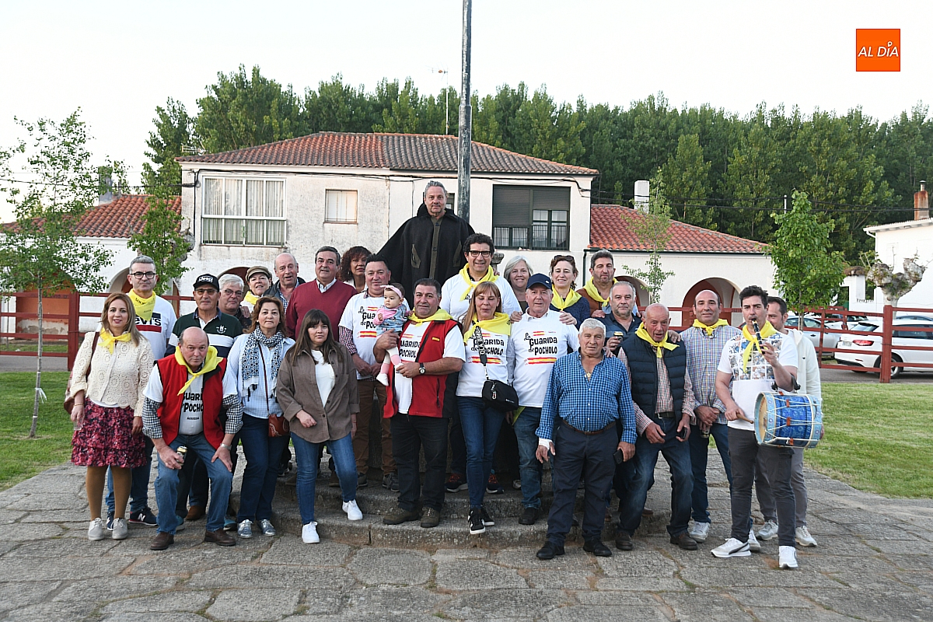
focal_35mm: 42
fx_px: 1088
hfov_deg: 46.4
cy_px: 311
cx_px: 466
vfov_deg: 31.9
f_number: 5
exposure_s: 1/125
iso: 1250
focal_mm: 42
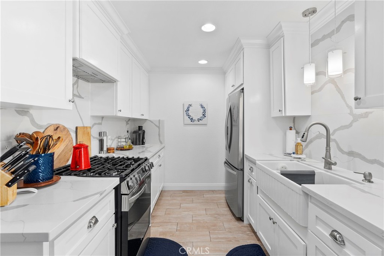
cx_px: 192
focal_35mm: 16
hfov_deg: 96.7
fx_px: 171
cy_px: 128
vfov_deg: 73.8
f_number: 7.1
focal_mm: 16
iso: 400
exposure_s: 1/30
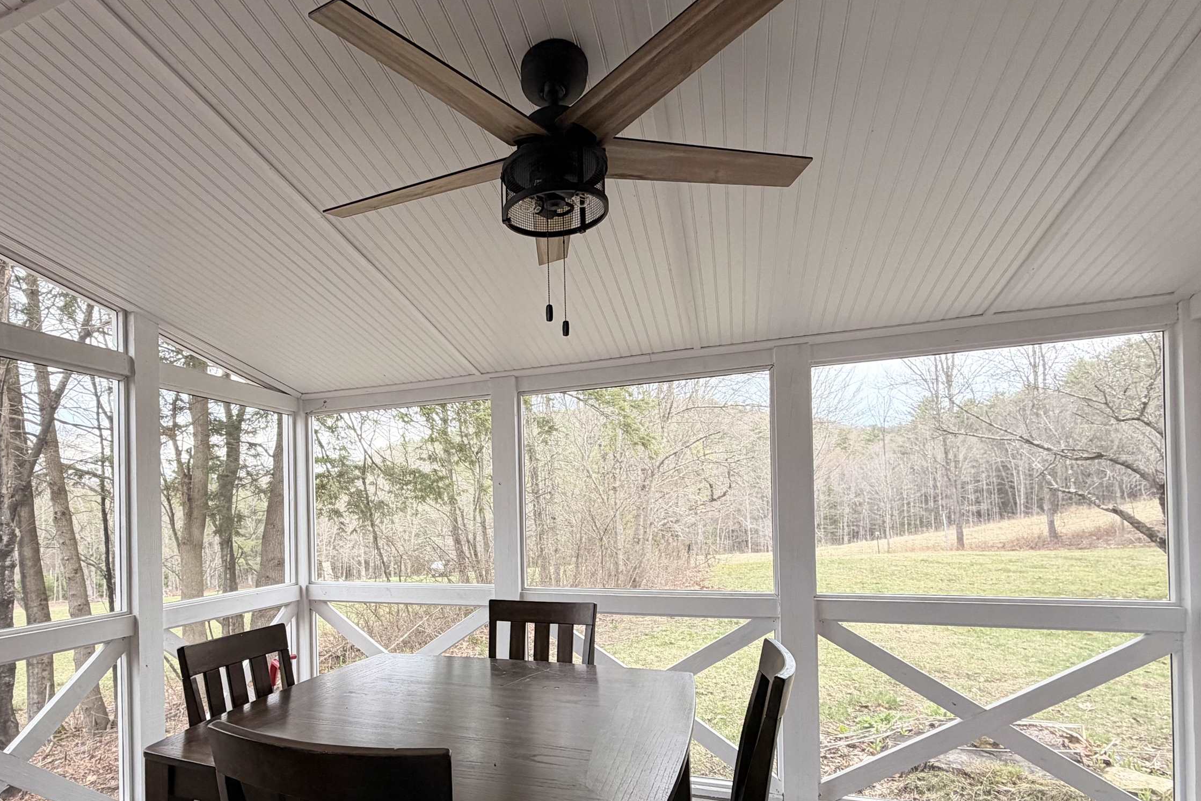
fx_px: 667
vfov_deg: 60.9
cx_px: 460
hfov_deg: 82.6
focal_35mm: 20
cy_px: 510
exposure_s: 1/121
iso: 100
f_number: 2.2
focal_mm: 2.22
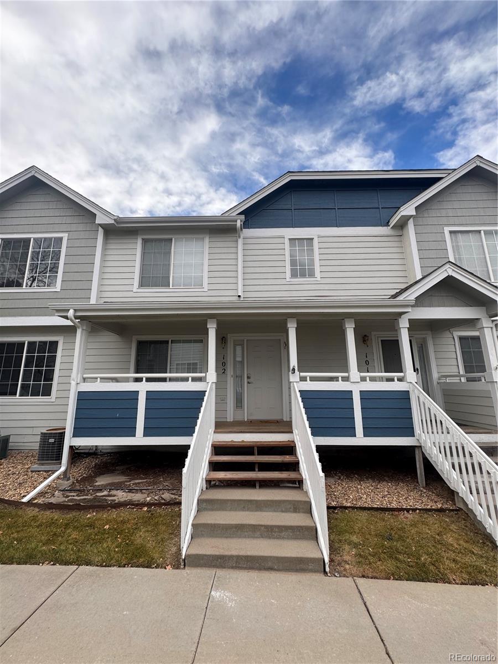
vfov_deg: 102.1
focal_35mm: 14
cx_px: 249
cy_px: 332
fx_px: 269
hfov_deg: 85.7
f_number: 2.2
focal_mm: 2.22
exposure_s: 1/324
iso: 40
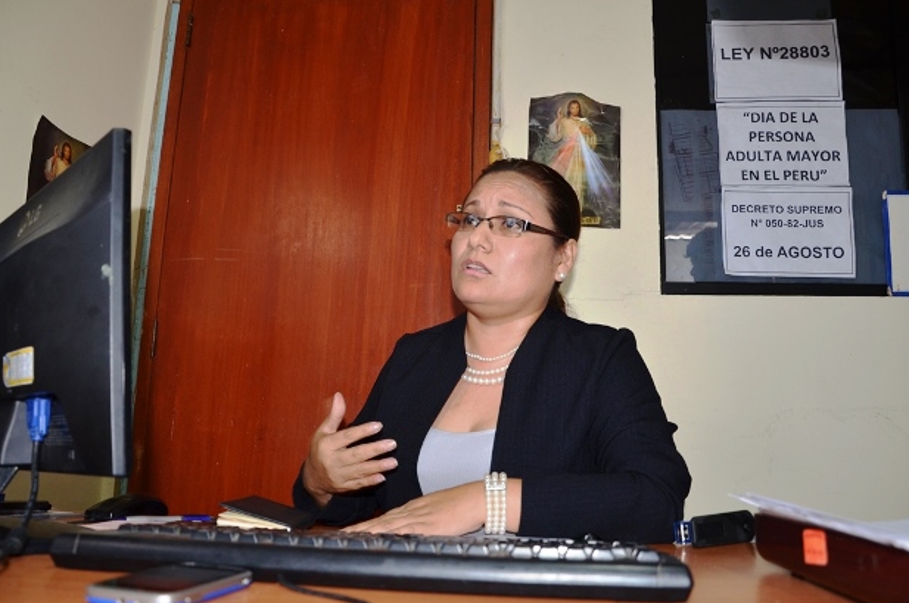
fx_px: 706
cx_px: 455
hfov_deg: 65.6
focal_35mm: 28
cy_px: 311
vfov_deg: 46.2
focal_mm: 18
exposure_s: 1/30
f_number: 3.5
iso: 400
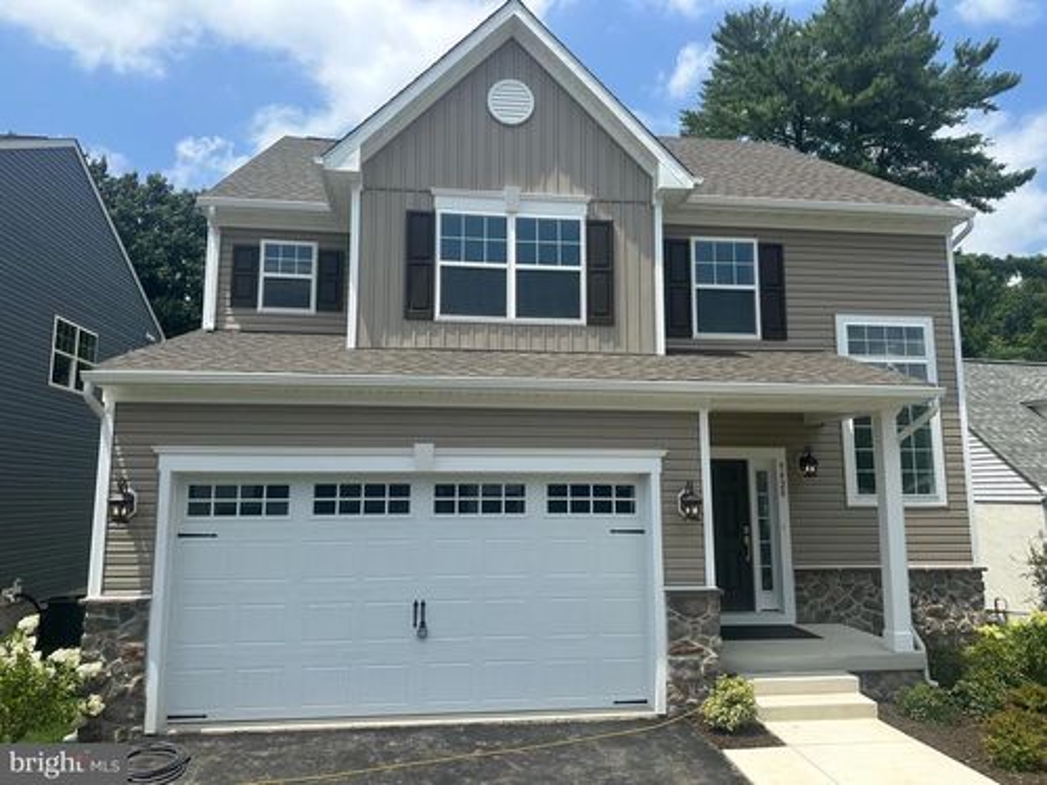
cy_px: 392
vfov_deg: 56.8
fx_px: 726
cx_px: 524
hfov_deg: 71.6
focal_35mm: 24
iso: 80
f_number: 1.78
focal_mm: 6.86
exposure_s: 1/5000
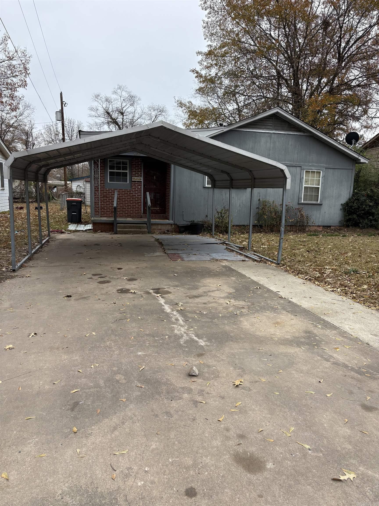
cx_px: 190
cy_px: 253
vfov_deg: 67.3
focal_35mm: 26
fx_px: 380
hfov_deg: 53.1
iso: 50
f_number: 1.6
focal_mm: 5.96
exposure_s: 1/694
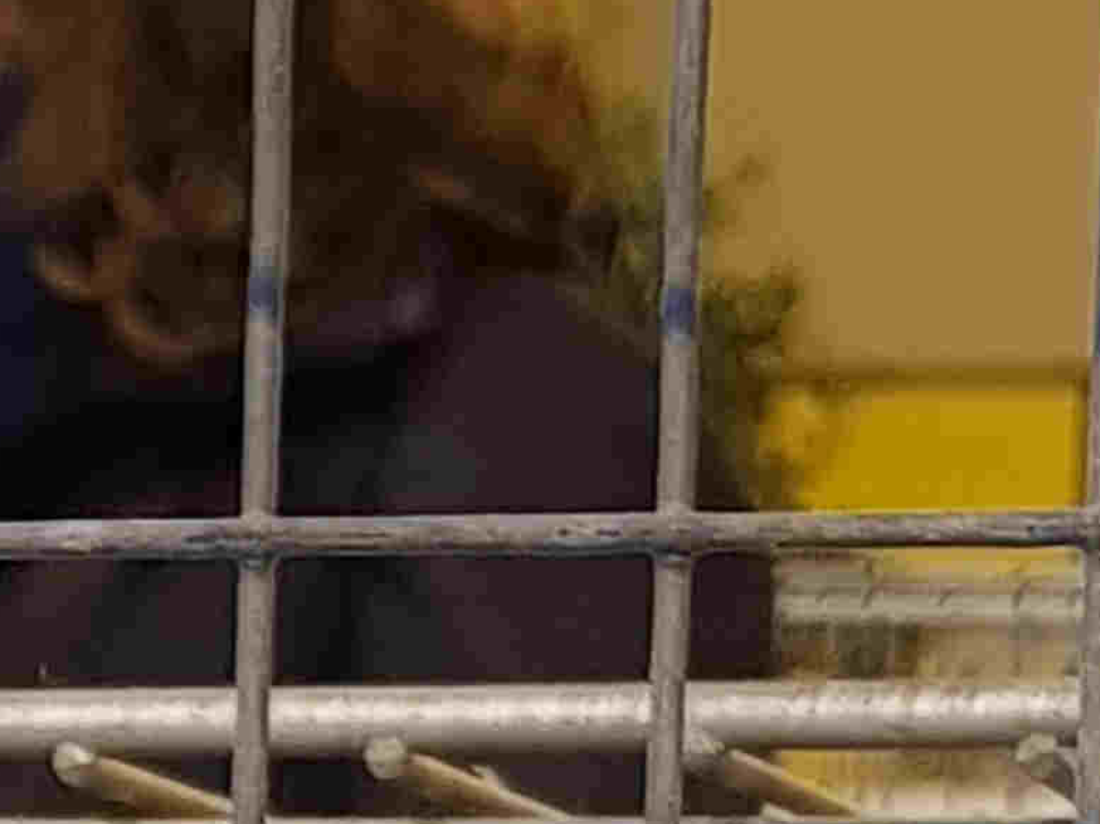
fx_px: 4288
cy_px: 2305
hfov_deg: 14.1
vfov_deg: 9.2
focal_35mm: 135
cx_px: -283
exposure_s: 1/50
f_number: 1.7
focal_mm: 4.2
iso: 80
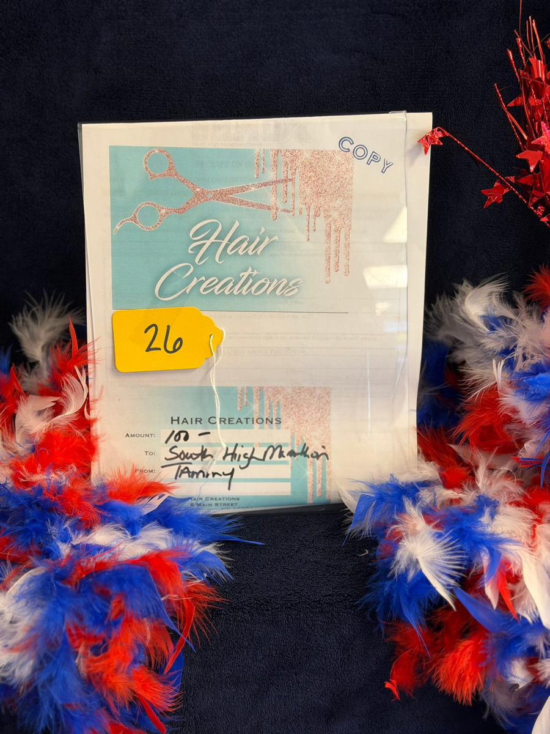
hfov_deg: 30.3
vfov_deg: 39.7
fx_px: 1017
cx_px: 275
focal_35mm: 48
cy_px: 367
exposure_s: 1/60
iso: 250
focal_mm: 6.76
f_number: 1.78
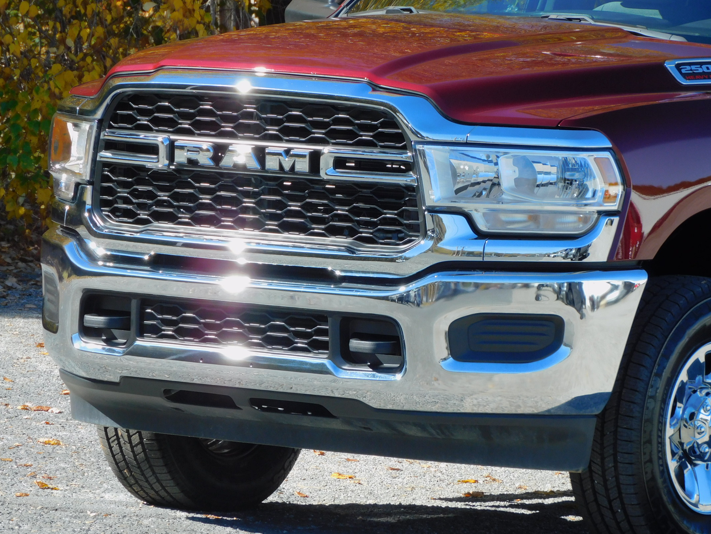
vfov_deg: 4.7
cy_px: 265
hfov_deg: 6.2
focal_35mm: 318
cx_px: 365
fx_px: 6533
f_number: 5.5
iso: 125
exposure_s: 1/200
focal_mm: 53.7
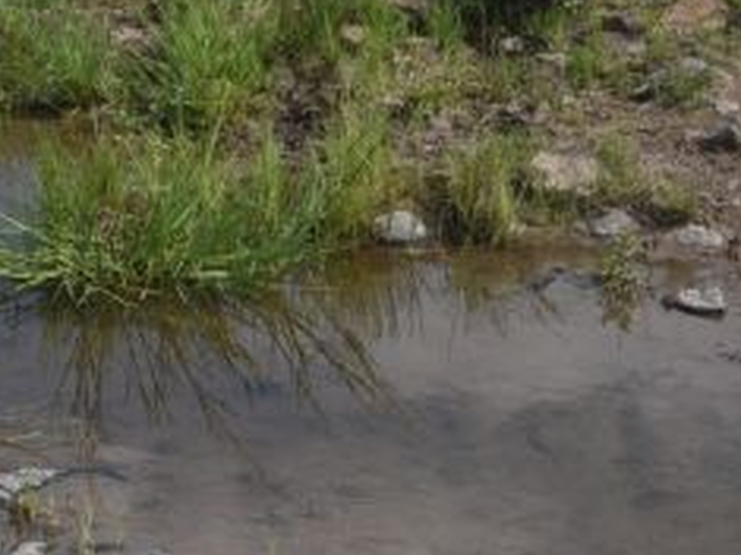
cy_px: -389
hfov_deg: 7.4
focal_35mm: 266
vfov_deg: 5.5
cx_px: -274
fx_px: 5691
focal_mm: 50
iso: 160
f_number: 14
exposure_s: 1/125
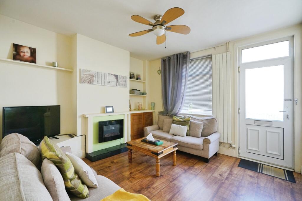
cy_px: 100
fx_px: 134
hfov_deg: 96.7
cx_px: 151
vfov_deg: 73.8
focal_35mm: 16
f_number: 8
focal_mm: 16
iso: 2000
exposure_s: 1/60
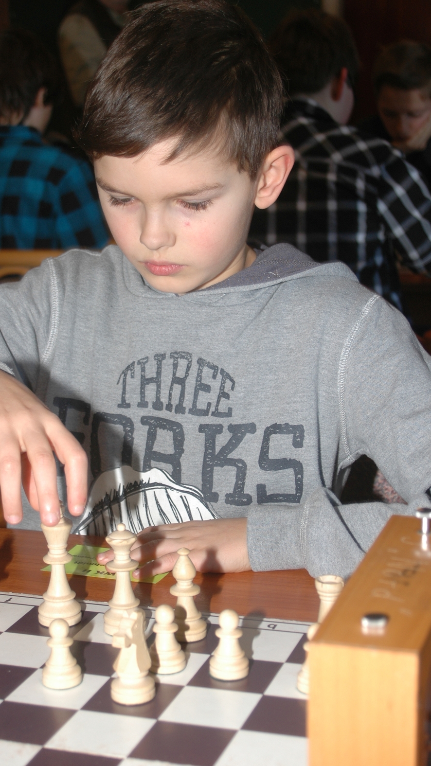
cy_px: 382
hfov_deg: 18.0
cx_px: 192
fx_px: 1361
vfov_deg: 31.4
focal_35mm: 67
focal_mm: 42
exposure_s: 1/60
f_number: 5.3
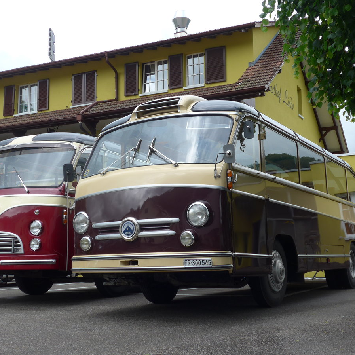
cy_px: 178
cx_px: 158
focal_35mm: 52
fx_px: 603
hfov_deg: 32.8
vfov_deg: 32.8
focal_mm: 9
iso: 80
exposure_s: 1/500
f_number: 2.8
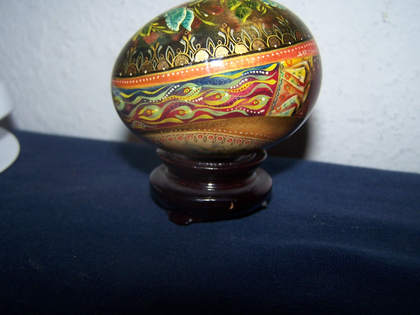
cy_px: 158
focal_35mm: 38
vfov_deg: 37.7
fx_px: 461
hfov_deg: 49.0
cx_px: 210
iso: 80
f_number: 2.8
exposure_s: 1/60
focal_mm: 6.3
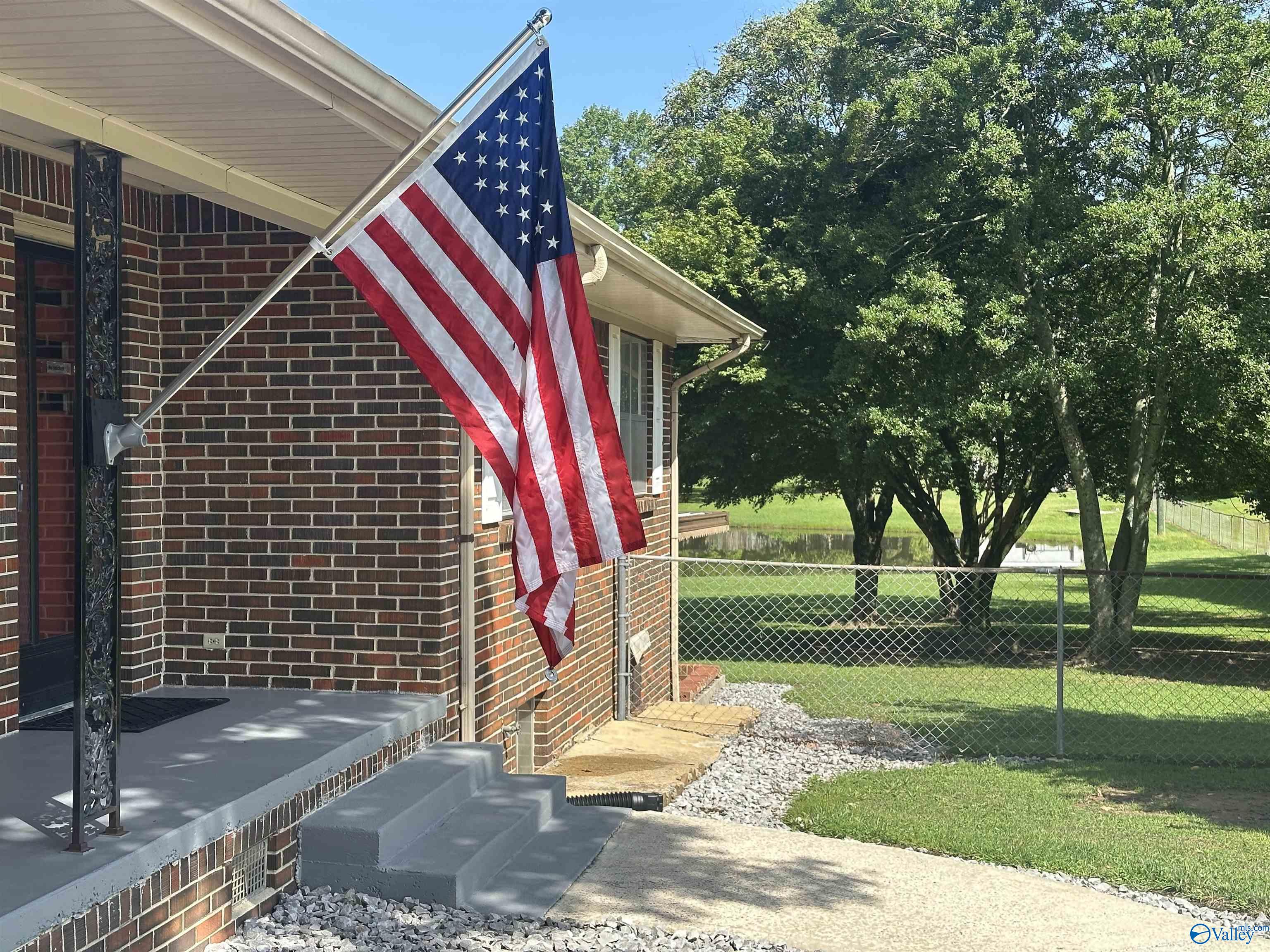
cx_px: 635
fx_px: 1761
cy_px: 476
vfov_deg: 30.3
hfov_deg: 39.7
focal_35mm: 48
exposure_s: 1/1541
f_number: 1.78
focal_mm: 6.86
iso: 64
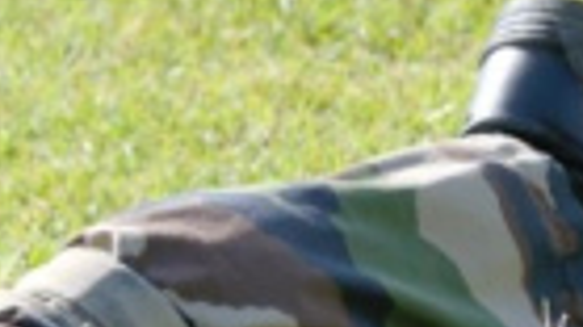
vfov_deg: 1.0
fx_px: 18787
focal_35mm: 1216
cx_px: -503
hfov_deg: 1.8
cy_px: 147
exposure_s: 1/250
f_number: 8
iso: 100
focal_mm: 135
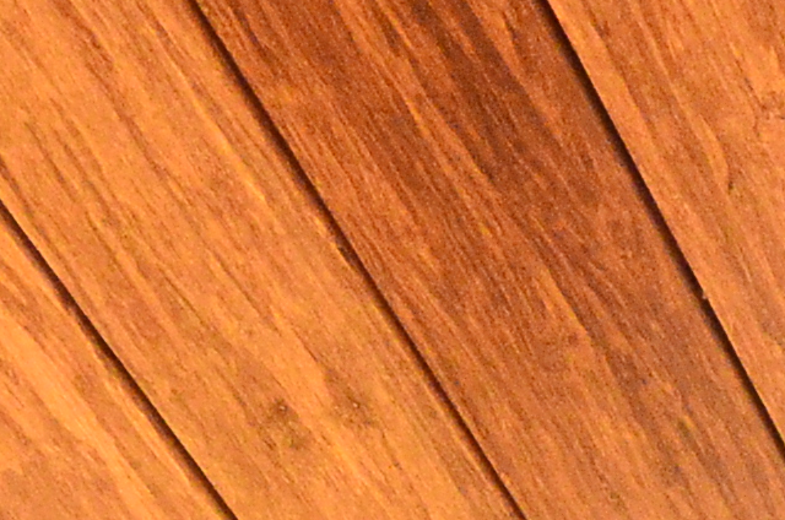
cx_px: 368
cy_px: 532
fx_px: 5027
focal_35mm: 231
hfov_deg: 8.9
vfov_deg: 5.9
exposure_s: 1/125
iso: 1600
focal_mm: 20
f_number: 4
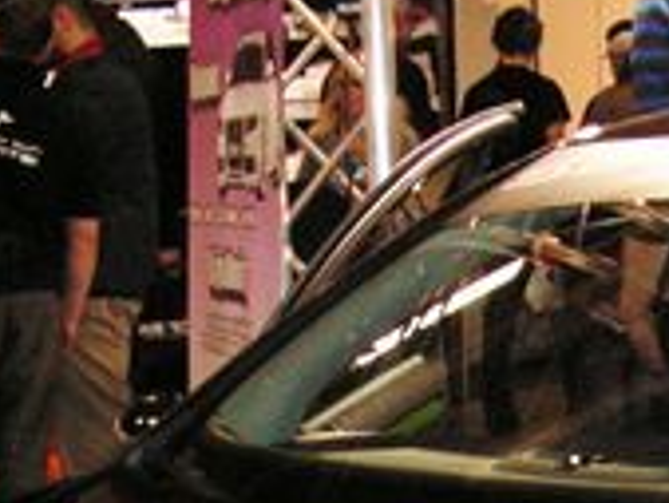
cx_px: 808
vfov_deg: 10.3
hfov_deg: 14.1
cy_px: 887
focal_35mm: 136
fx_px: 2630
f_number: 3.2
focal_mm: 6
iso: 160
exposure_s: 1/40
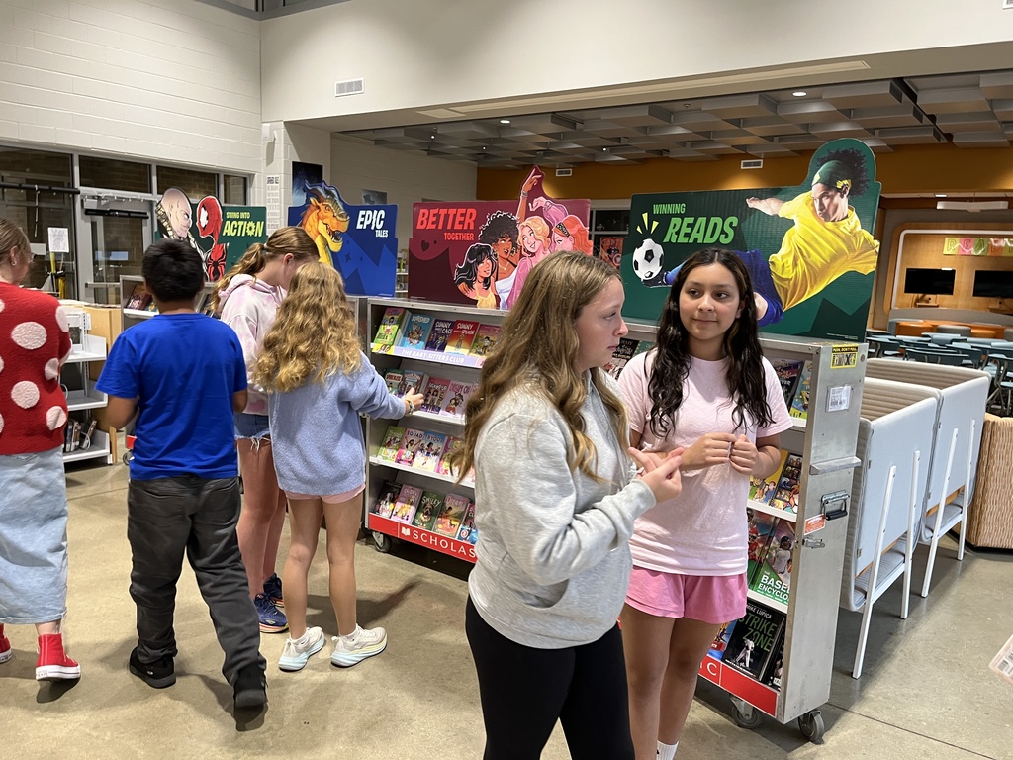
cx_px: 506
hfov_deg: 67.3
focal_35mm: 26
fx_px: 761
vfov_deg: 53.1
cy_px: 380
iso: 125
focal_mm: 5.1
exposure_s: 1/60
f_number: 1.6
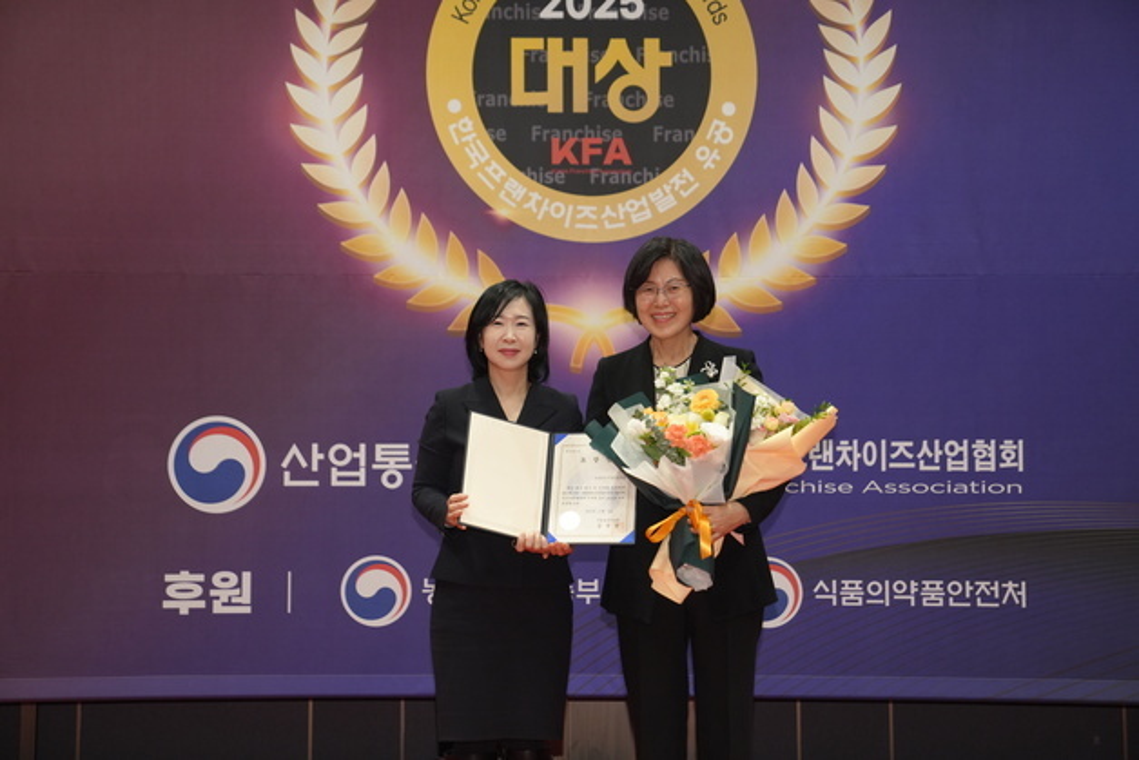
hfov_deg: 28.8
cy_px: 380
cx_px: 570
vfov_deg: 19.5
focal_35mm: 70
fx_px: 2215
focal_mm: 70
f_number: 2.8
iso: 2500
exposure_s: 1/160
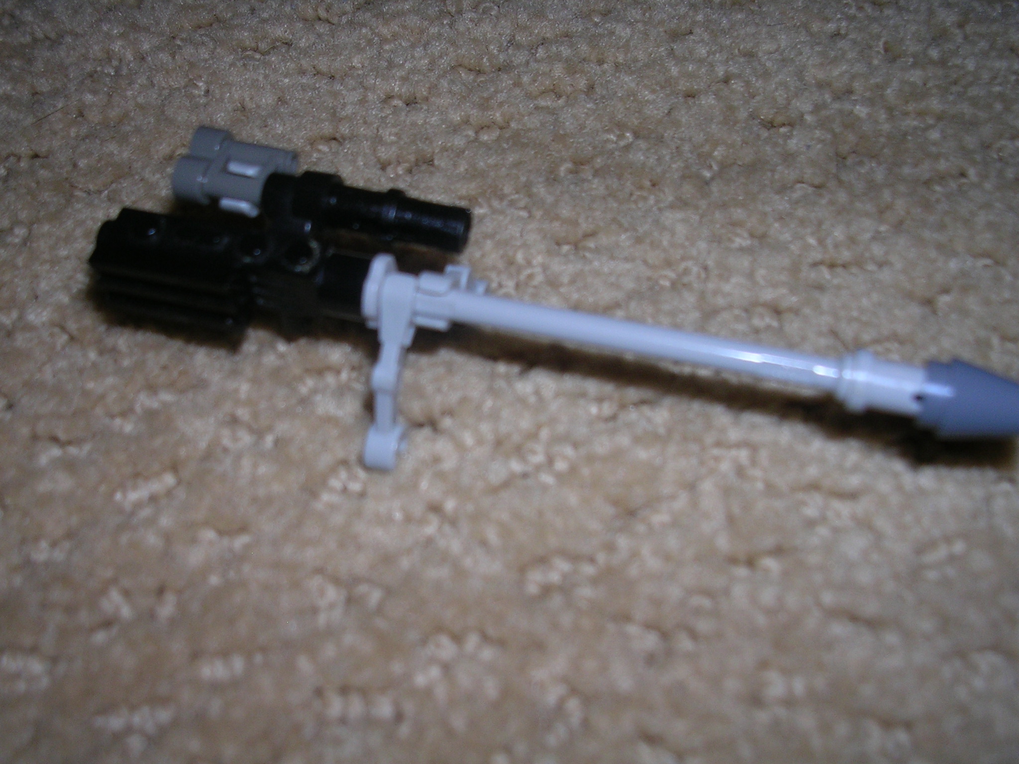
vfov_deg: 37.7
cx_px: 510
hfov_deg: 49.0
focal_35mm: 38
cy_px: 382
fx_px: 1119
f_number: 2.8
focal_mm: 5.8
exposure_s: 1/60.1
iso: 50
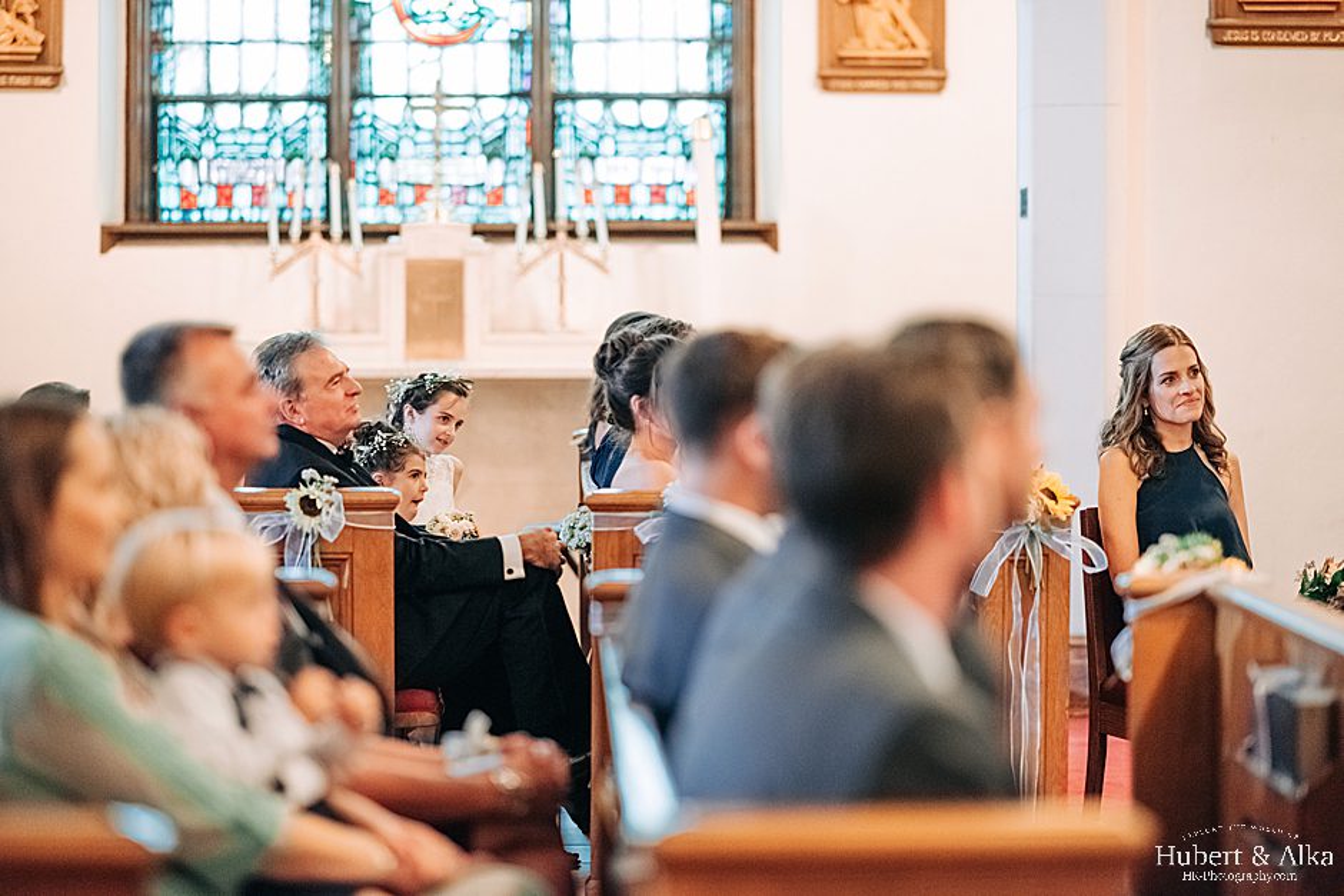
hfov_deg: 19.5
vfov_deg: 13.0
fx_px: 3920
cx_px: 672
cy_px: 448
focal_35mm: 105
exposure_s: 1/160
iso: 1000
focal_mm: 105
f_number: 1.8
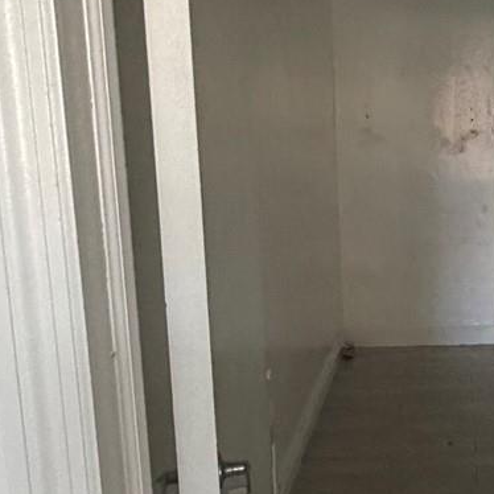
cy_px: 288
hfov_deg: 27.4
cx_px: 629
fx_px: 856
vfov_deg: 32.1
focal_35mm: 53
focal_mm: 2.22
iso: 400
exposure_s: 1/60
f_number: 2.2
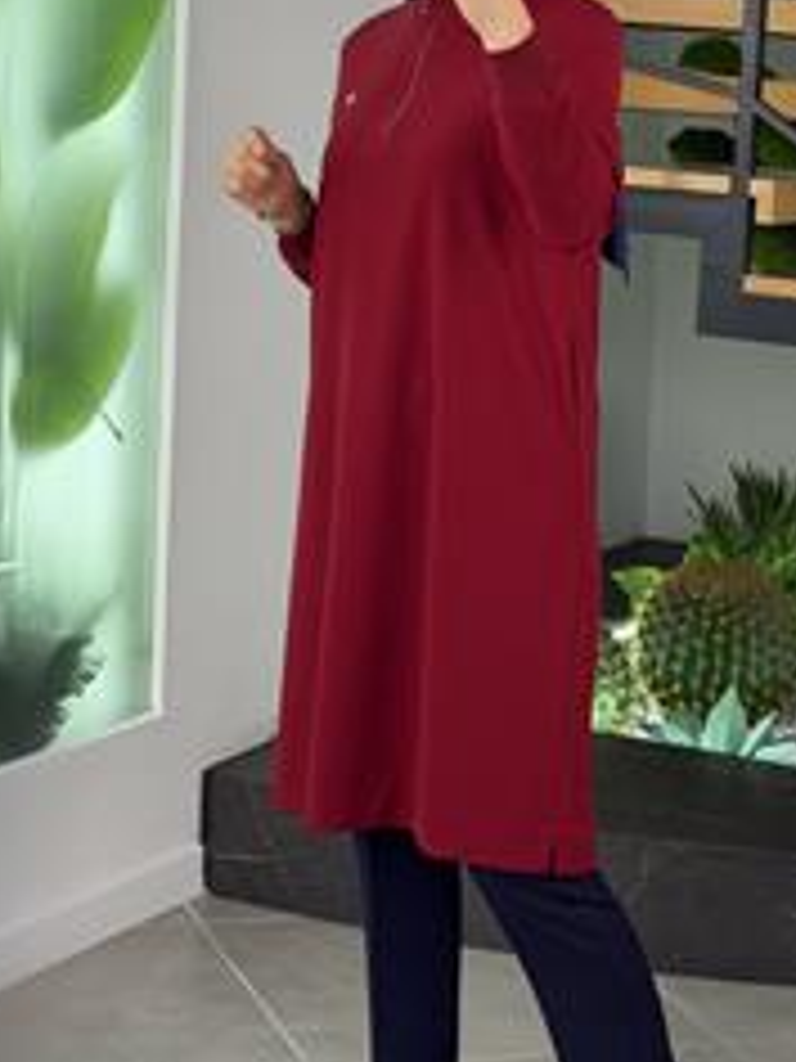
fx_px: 2575
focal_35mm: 84
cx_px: 445
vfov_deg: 23.1
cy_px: 299
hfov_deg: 17.6
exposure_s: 1/175
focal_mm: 6.76
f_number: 1.78
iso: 64
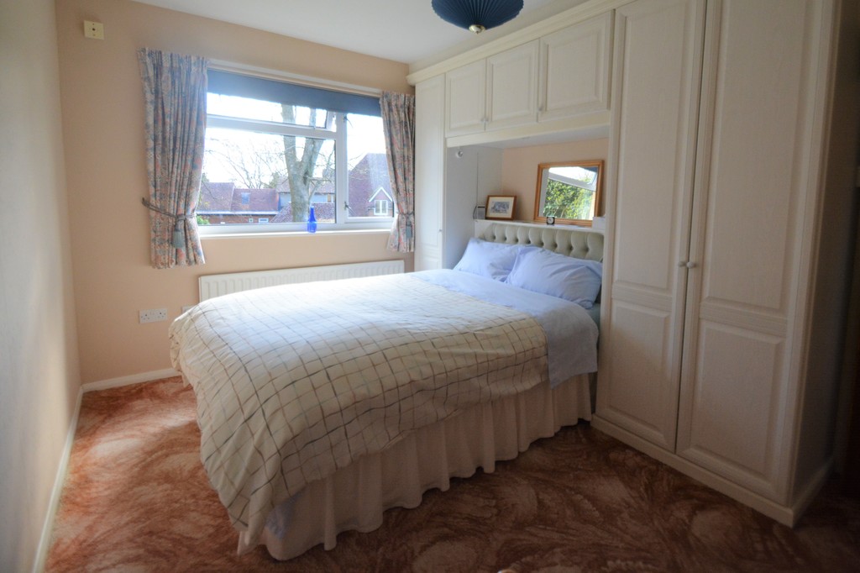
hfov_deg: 100.4
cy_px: 286
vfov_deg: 77.3
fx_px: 358
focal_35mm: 15
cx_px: 430
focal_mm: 10
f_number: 3.5
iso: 1100
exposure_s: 1/500
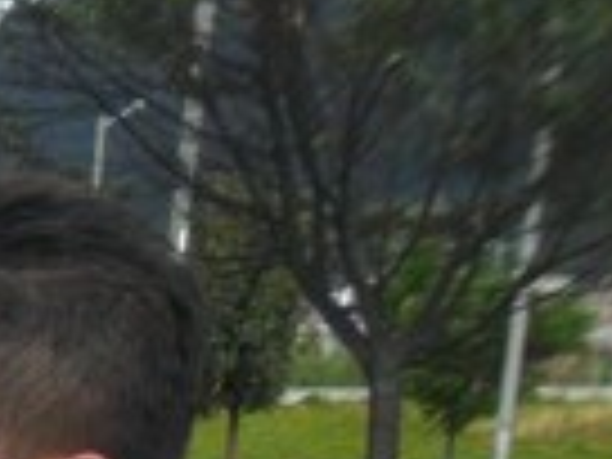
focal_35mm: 135
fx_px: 2387
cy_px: 1094
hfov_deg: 11.7
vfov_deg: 9.7
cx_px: -896
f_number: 3.5
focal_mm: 4.9
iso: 80
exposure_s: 1/350
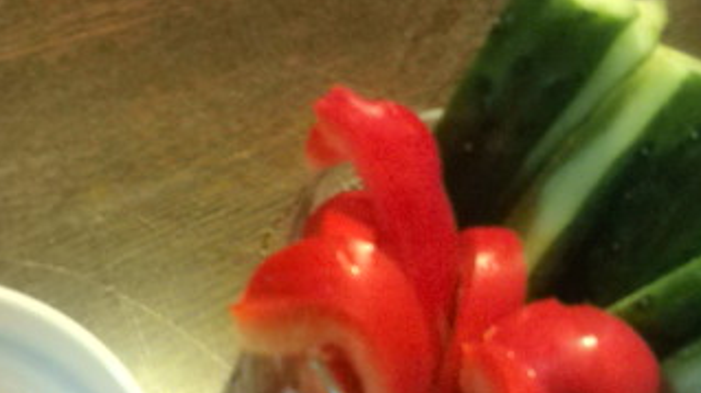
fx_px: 1300
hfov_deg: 30.1
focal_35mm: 70
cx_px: 281
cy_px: 369
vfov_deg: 16.9
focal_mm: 3.3
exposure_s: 1/4.63
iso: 102
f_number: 2.8
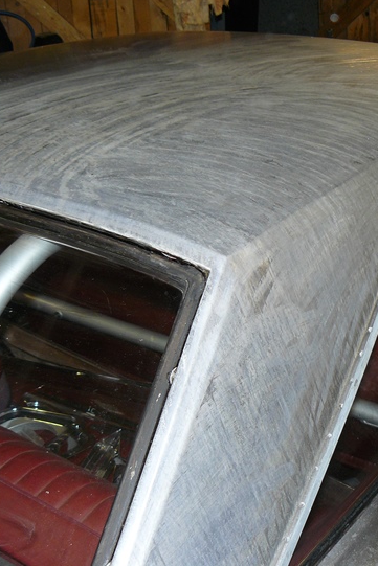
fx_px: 803
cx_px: 219
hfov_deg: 26.5
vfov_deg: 38.9
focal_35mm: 51
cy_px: 278
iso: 100
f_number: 2.8
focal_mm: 6
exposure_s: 1/25
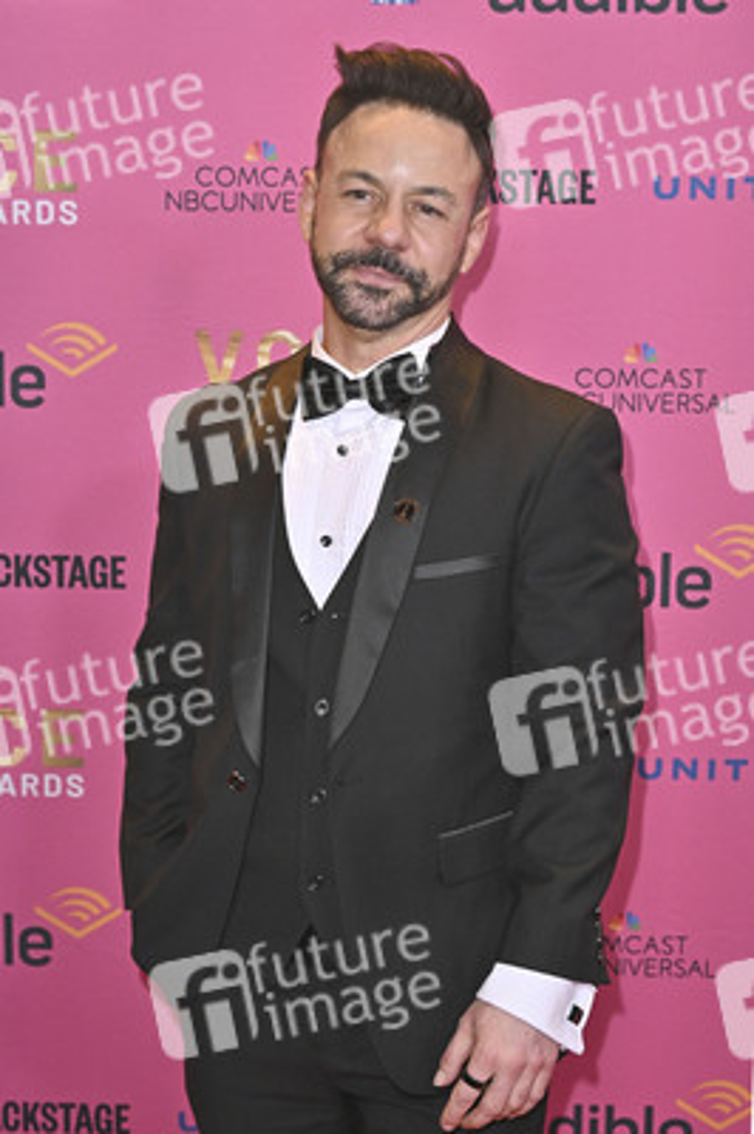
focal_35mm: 70
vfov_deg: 28.9
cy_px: 567
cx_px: 377
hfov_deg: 19.4
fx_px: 2203
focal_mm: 70
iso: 2000
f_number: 6.3
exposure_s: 1/320
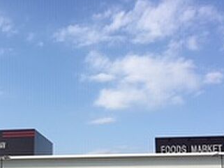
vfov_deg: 25.8
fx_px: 363
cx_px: 70
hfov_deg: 33.9
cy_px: 129
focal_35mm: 56
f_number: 2.2
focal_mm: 4.15
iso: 32
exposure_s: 1/1883
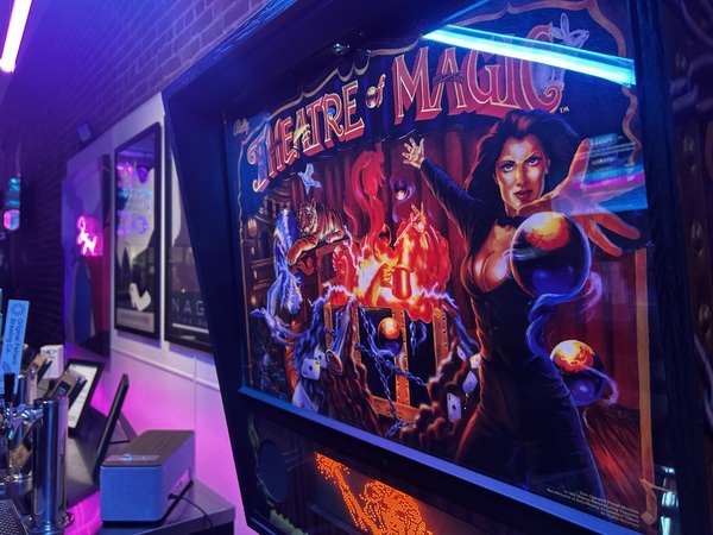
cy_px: 268
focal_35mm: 26
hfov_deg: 67.3
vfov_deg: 53.1
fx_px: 536
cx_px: 356
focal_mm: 5.7
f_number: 1.5
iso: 400
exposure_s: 1/60
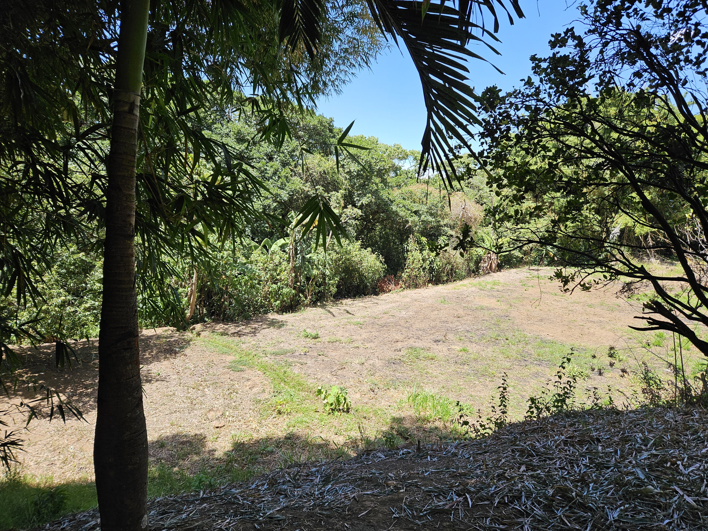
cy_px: 266
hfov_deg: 73.9
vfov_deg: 58.9
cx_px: 354
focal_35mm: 23
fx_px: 470
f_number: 1.8
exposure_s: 1/1114
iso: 50
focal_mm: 5.4
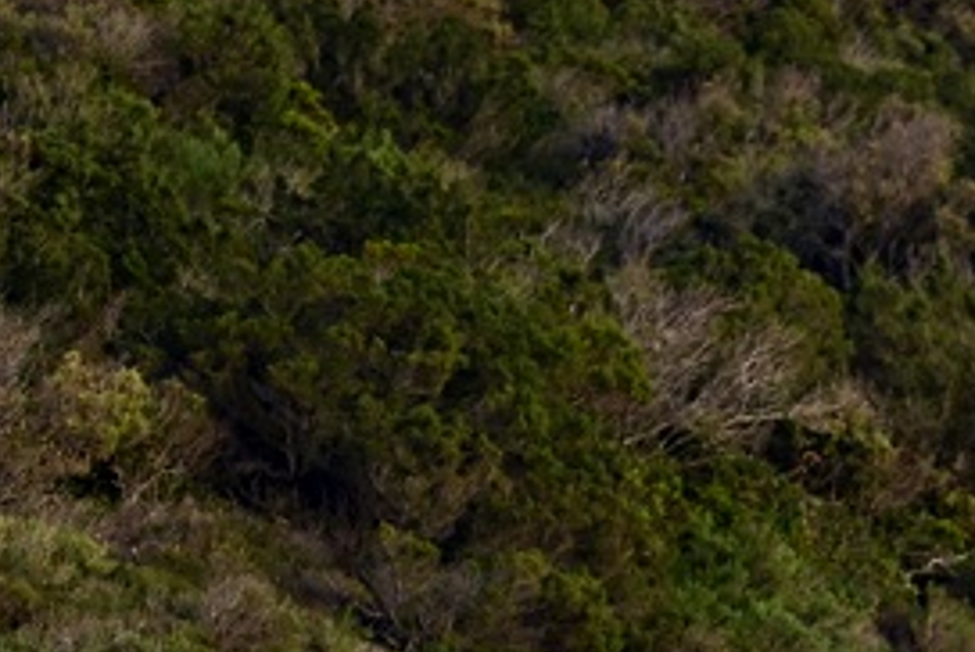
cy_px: 451
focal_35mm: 356
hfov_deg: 5.7
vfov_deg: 3.9
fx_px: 9652
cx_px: 1437
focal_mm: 102
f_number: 4.5
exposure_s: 1/500
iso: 400
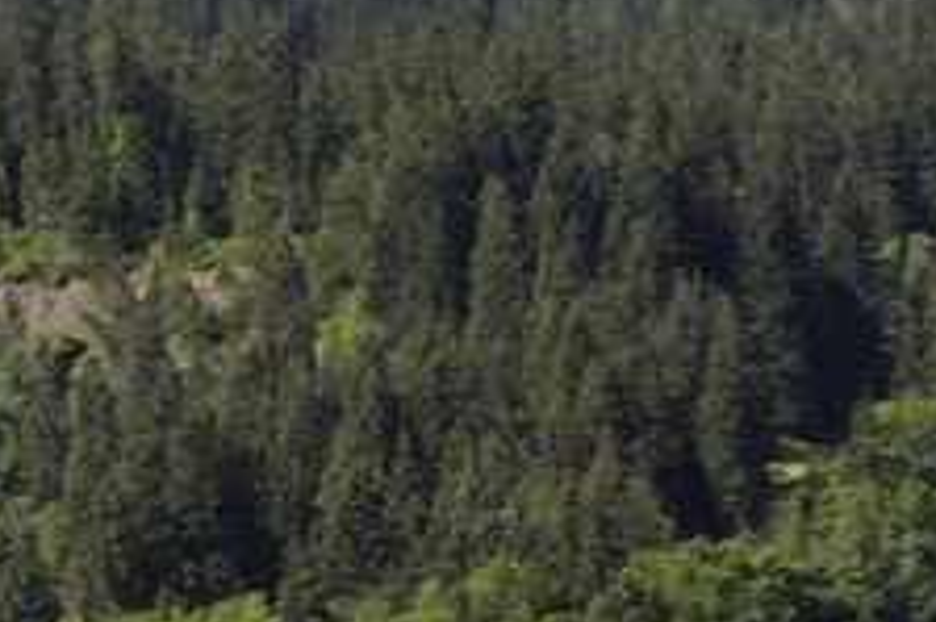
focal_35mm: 856
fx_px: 22239
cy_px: 180
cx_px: -1985
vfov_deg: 1.6
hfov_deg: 2.4
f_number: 4.8
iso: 125
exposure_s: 1/400
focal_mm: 80
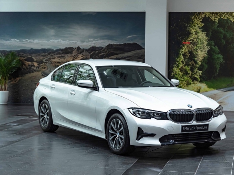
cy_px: 88
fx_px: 520
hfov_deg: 25.3
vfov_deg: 19.1
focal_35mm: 77
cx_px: 133
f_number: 4
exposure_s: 1/125
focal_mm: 70
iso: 400
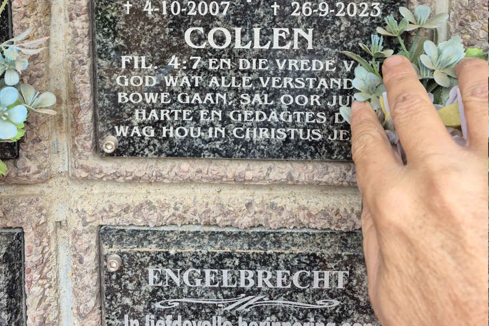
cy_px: 16
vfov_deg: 37.6
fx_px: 435
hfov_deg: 58.7
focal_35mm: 32
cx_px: 244
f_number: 1.8
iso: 100
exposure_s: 1/180
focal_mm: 5.4
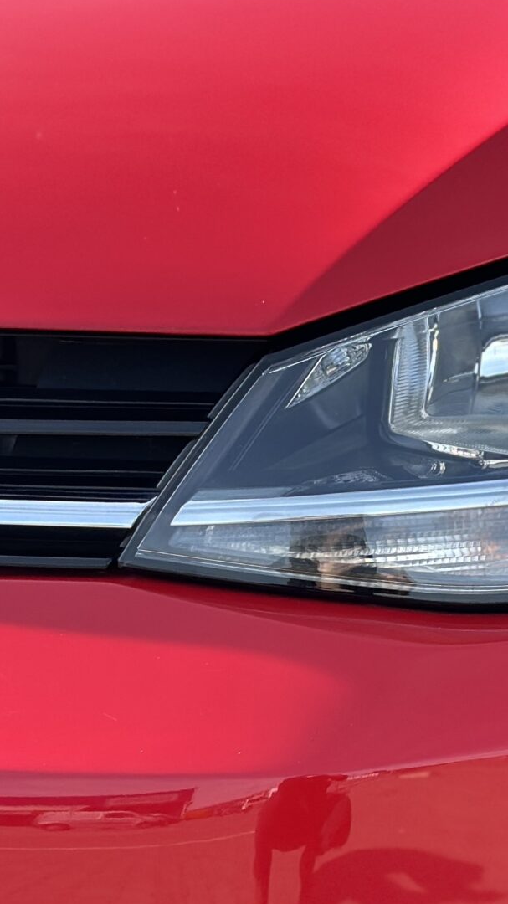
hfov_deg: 9.5
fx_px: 2971
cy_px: 553
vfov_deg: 17.3
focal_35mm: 124
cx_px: 749
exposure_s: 1/1305
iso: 80
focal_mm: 6.86
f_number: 1.78
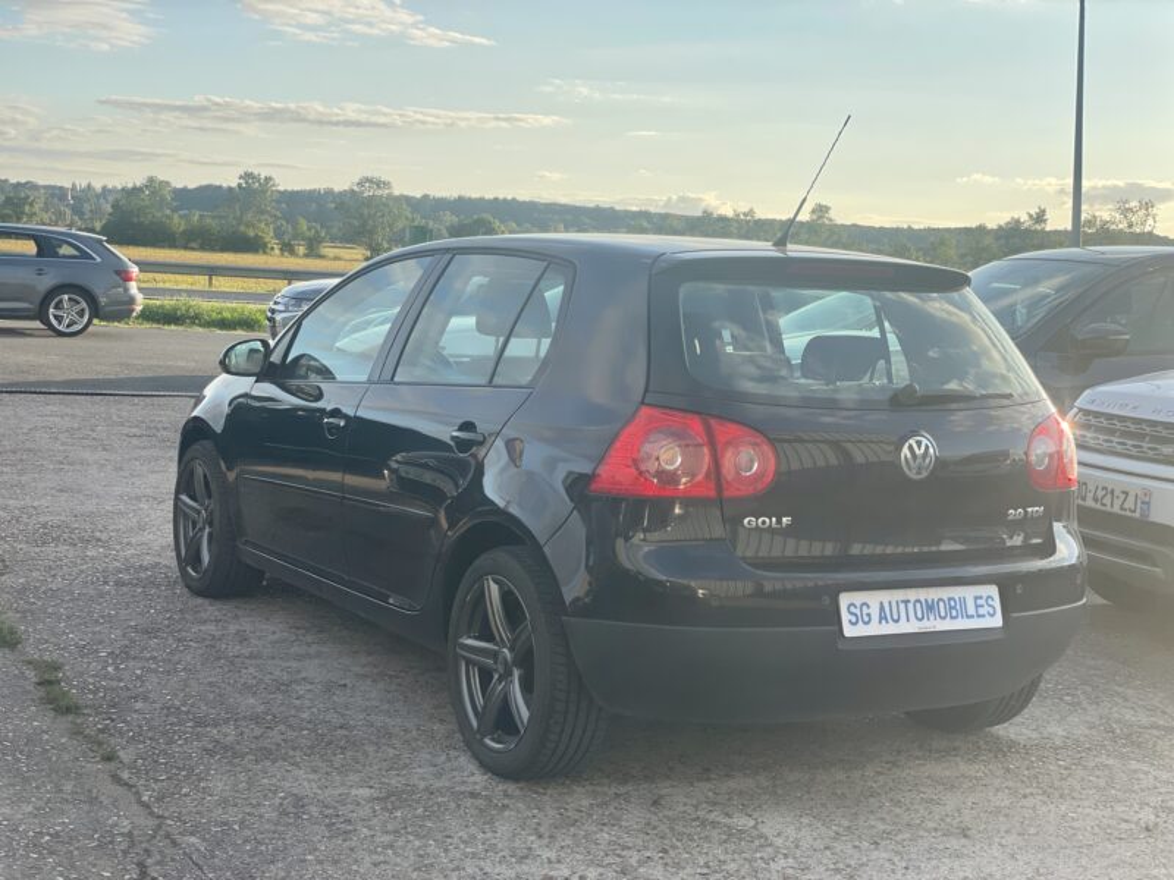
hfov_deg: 36.8
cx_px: 587
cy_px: 440
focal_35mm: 52
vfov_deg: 28.0
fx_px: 1764
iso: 32
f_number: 2
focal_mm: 6
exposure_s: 1/773
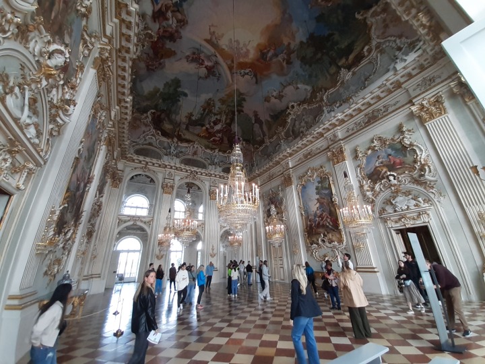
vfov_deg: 89.9
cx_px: 242
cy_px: 182
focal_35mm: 13
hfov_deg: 106.2
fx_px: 182
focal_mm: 1.13
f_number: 2.2
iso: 64
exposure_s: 1/50
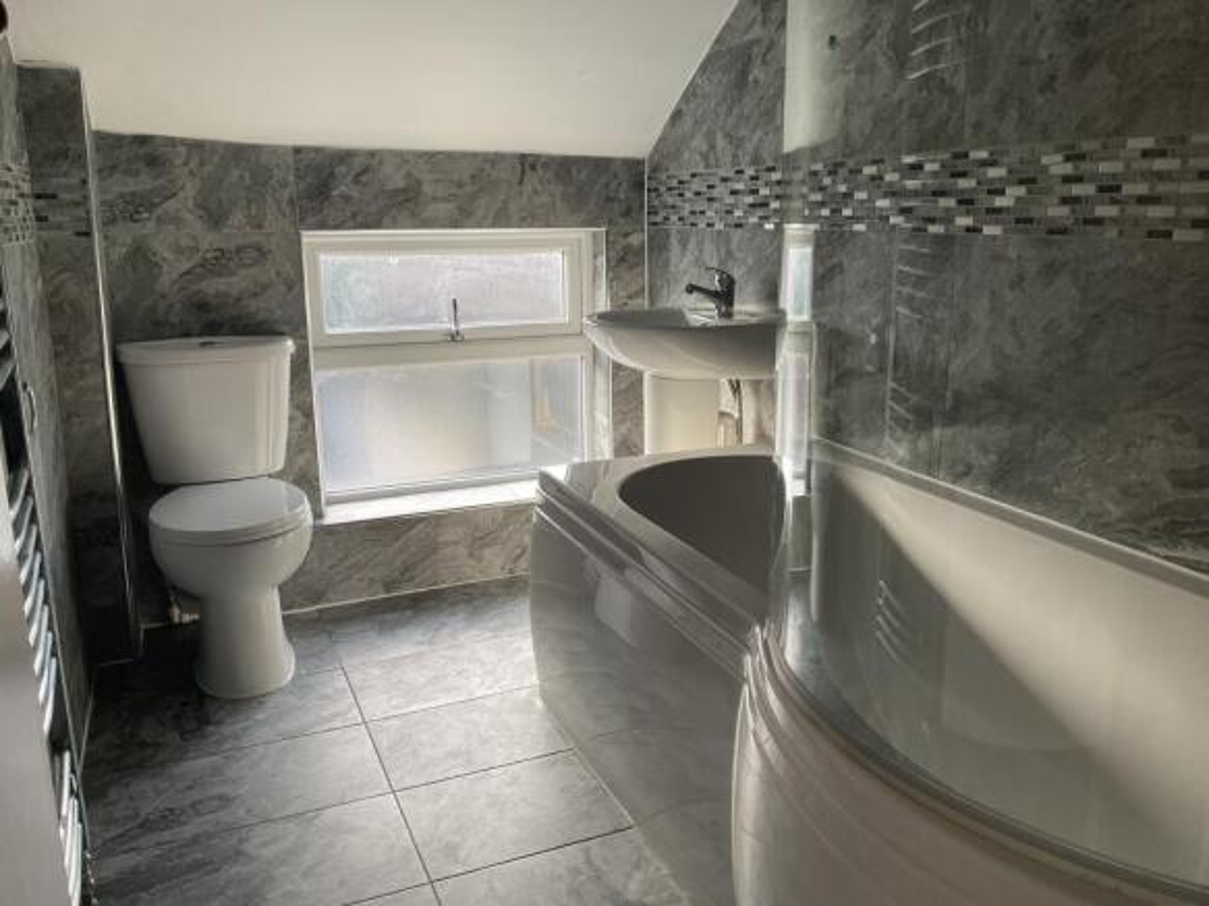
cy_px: 453
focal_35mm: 29
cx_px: 604
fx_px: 1013
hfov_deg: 61.7
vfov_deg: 48.2
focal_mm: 3
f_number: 1.8
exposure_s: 1/100
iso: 40
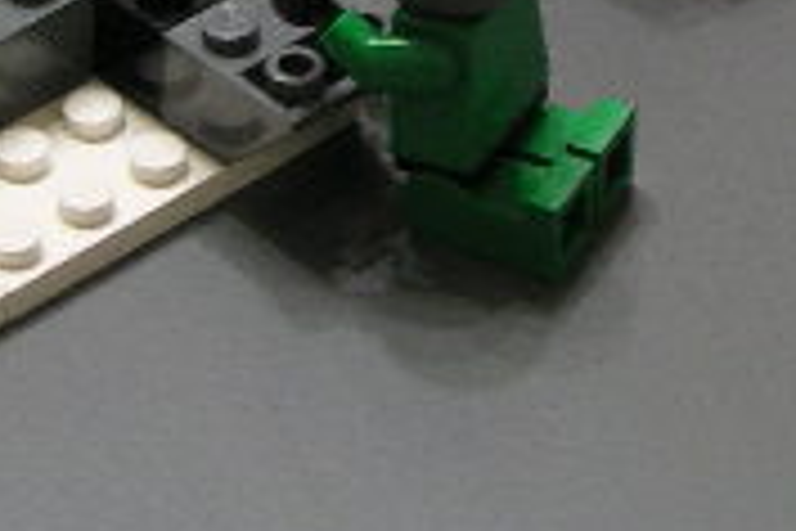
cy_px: -315
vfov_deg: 3.7
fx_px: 8136
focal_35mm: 368
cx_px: 279
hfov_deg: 5.6
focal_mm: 20.4
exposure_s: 1/10
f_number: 3.8
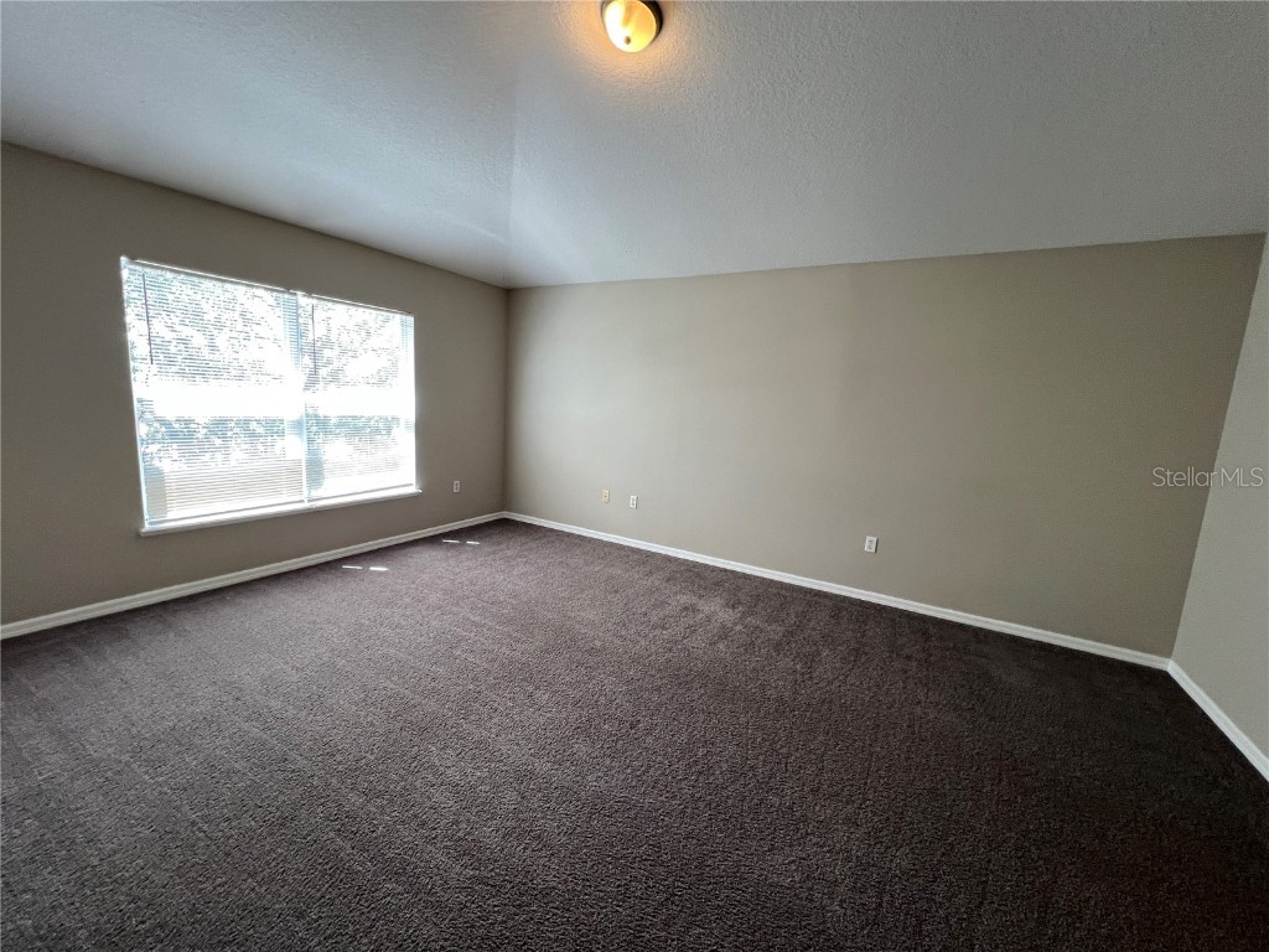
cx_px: 634
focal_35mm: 13
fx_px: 477
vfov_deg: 89.9
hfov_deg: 106.2
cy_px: 476
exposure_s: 1/99
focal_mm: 1.57
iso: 125
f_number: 1.8
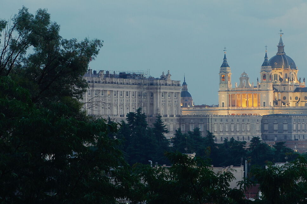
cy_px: 84
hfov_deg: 13.7
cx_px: 218
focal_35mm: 149
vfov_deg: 9.2
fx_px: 1271
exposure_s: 1/1.6
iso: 100
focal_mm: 60
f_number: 5.6
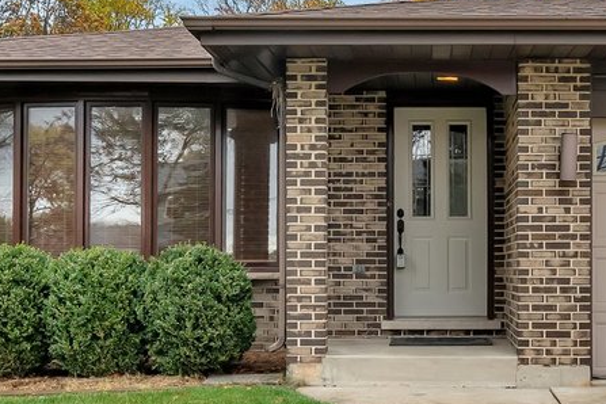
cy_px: 256
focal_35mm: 58
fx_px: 976
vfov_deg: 23.3
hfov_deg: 33.9
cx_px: 443
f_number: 9
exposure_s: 1/60
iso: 640
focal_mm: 16
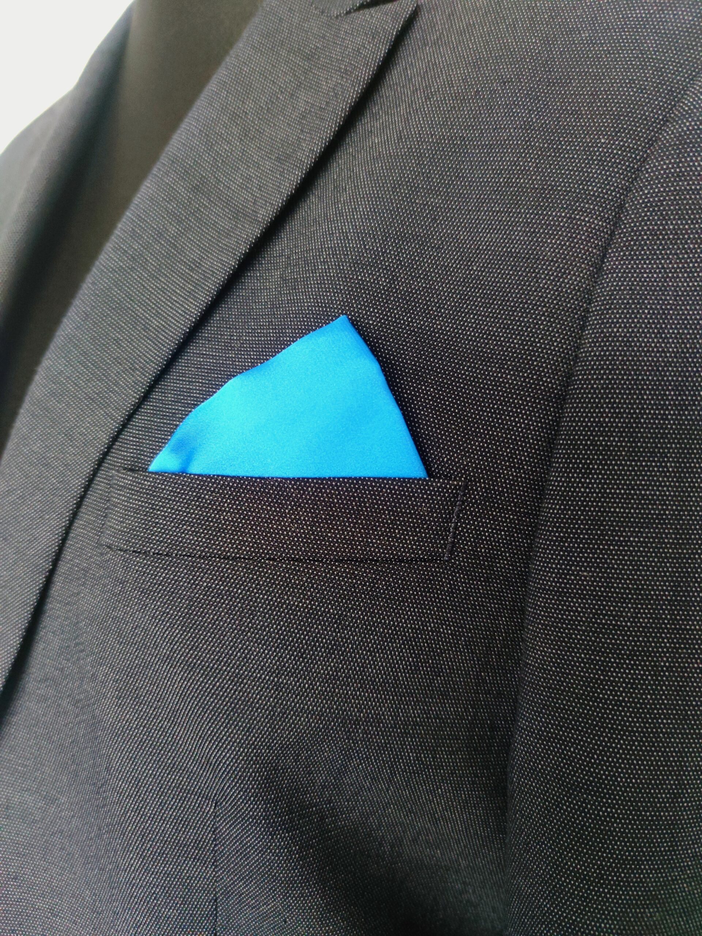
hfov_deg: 56.8
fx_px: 649
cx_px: 351
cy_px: 468
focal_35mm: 24
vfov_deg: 71.6
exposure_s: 1/50
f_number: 1.69
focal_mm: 6.72
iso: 406
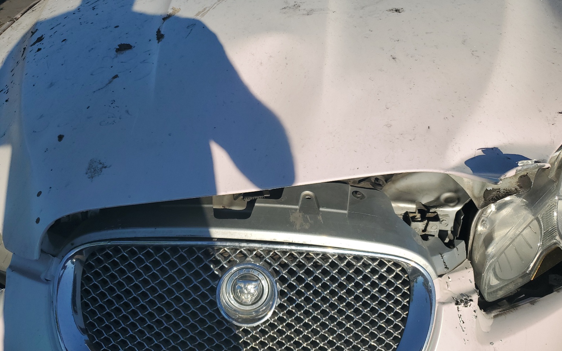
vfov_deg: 44.5
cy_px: 168
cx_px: 284
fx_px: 429
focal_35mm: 28
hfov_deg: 66.5
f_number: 1.5
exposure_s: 1/5000
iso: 50
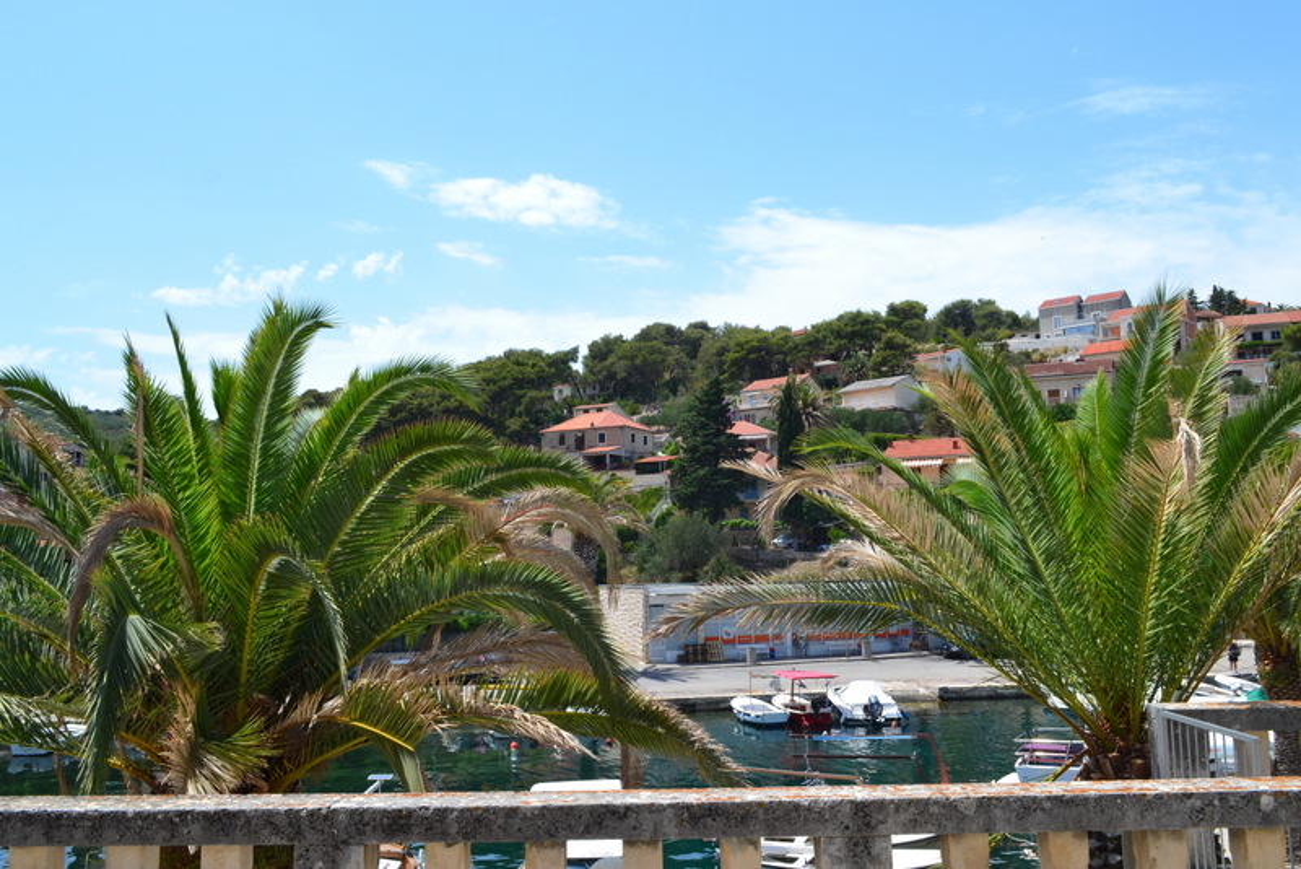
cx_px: 650
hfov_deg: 61.9
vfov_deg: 43.6
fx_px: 1084
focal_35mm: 30
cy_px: 434
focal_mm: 20
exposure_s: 1/400
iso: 400
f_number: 11
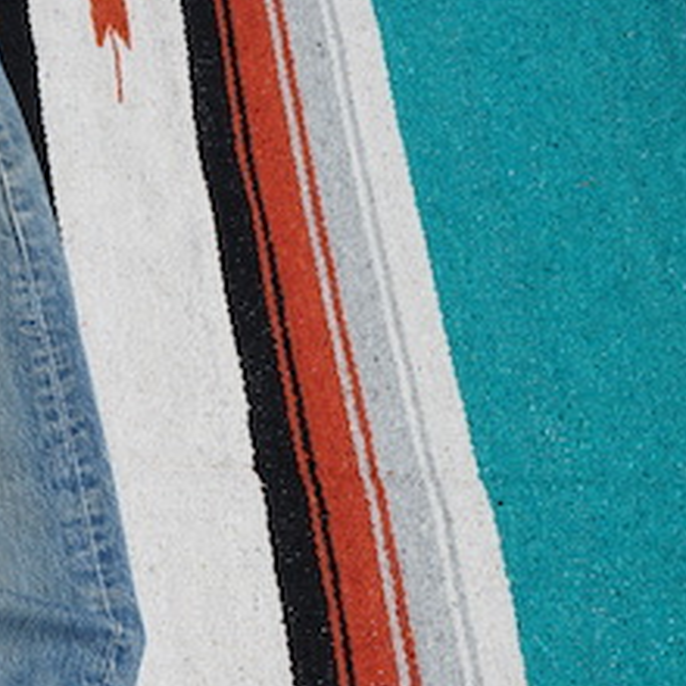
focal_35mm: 102
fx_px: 2287
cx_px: -440
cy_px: 603
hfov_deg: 15.3
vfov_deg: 16.8
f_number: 9
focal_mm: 33
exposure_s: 1/400
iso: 100
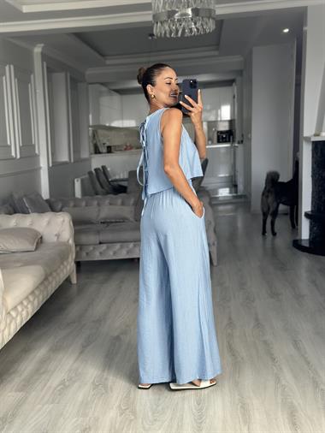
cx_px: 162
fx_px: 600
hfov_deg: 30.3
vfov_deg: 39.6
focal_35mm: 48
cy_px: 216
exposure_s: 1/107
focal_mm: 6.86
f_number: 1.78
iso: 125
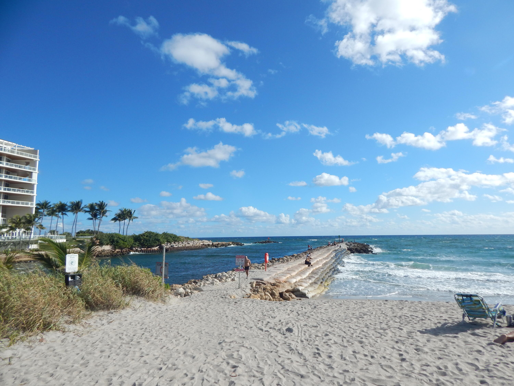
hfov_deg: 76.4
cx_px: 257
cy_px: 193
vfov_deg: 61.1
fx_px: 327
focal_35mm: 22
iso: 125
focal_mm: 4
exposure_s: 1/1000
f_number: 6
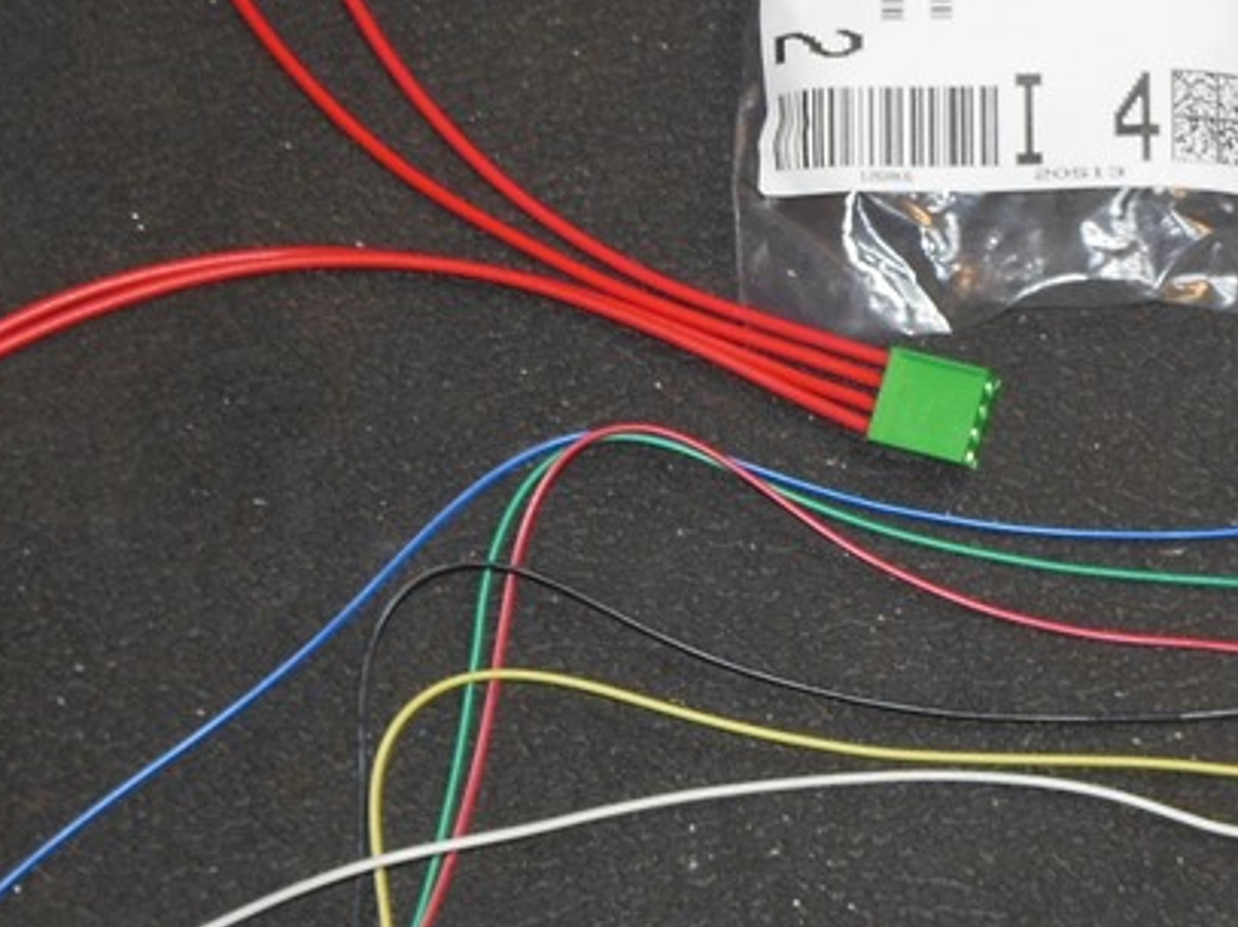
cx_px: 785
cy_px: 416
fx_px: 2968
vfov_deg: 17.8
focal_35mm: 83
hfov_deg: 23.5
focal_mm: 6
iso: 125
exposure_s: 1/30
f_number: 3.5
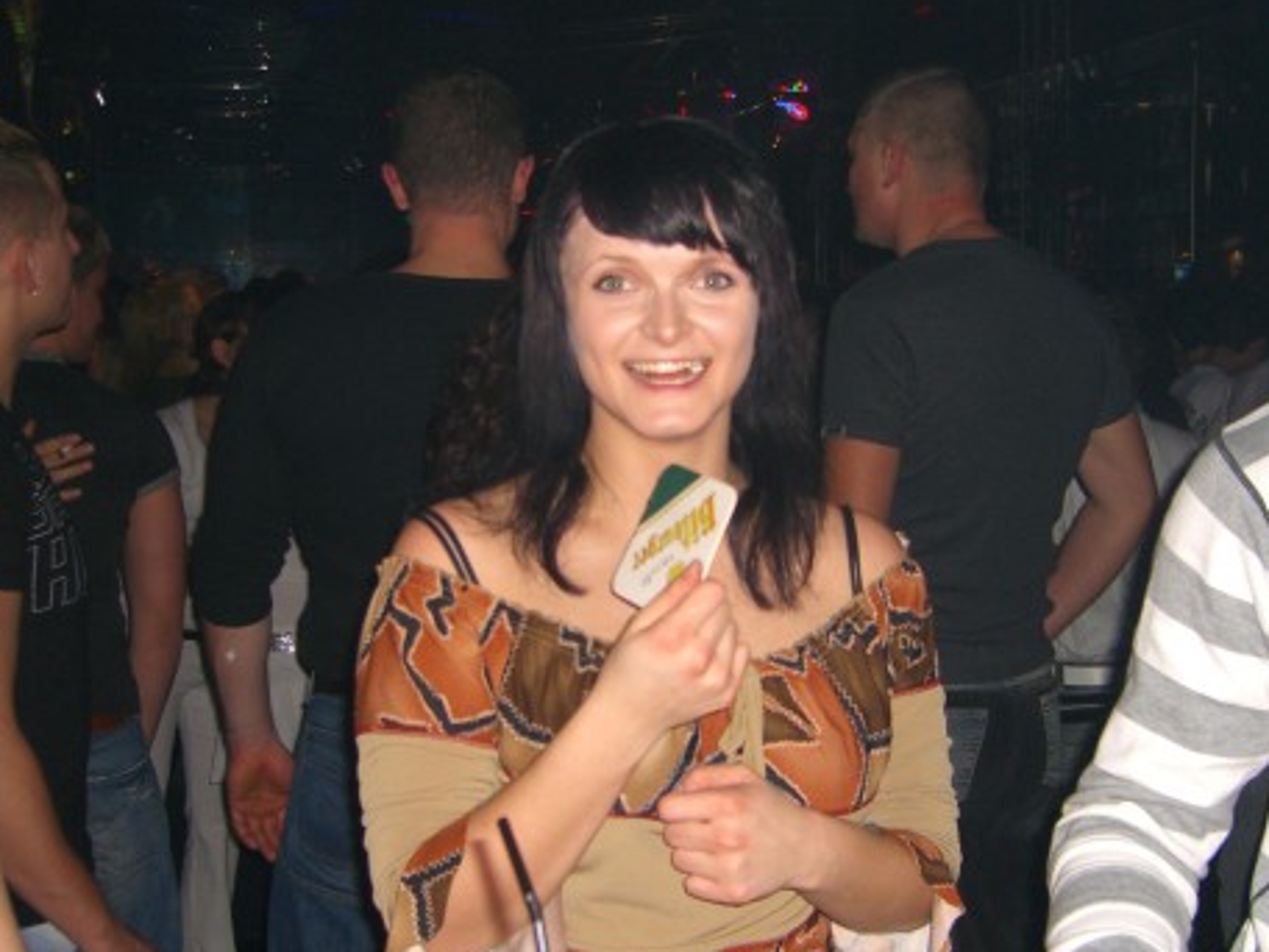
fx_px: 1833
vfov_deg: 29.1
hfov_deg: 38.2
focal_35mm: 50
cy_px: 476
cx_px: 682
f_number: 2.8
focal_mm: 7.9
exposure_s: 1/60
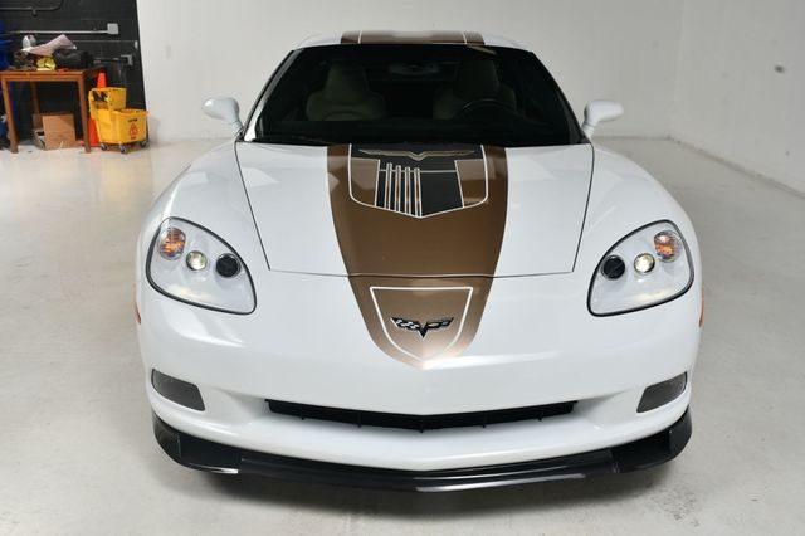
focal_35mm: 36
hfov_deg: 53.2
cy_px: 268
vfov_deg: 36.8
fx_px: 805
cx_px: 402
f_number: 14
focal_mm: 24
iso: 100
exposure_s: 1/160
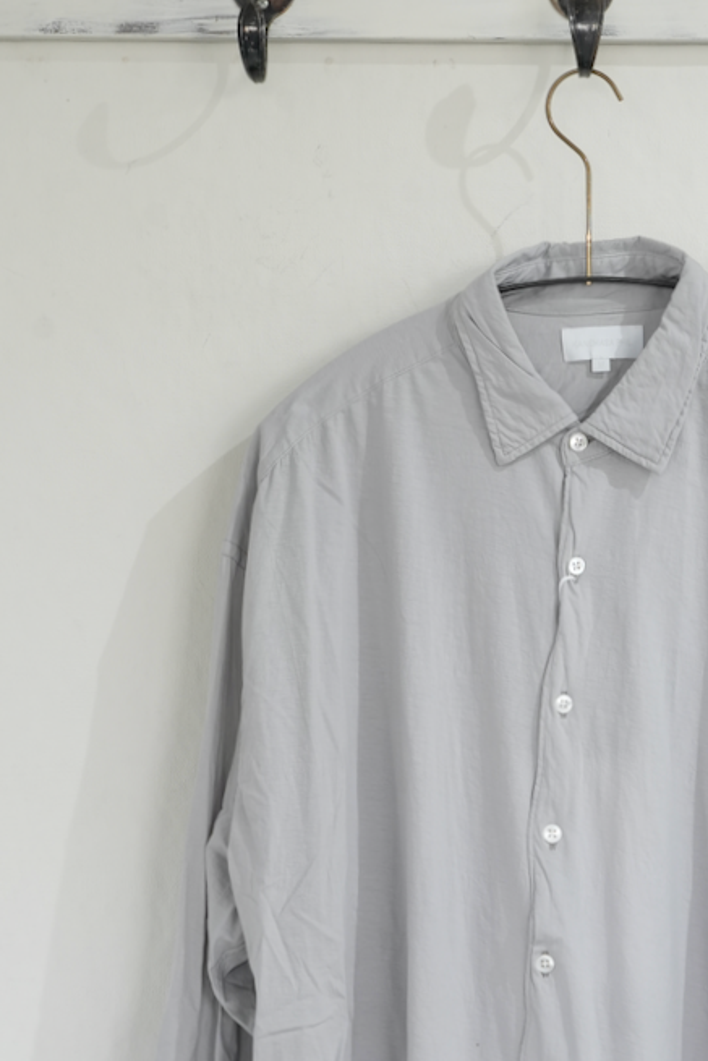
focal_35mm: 125
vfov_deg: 16.4
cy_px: 677
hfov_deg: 10.9
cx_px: 588
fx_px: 3685
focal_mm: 64
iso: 800
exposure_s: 1/40
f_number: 8
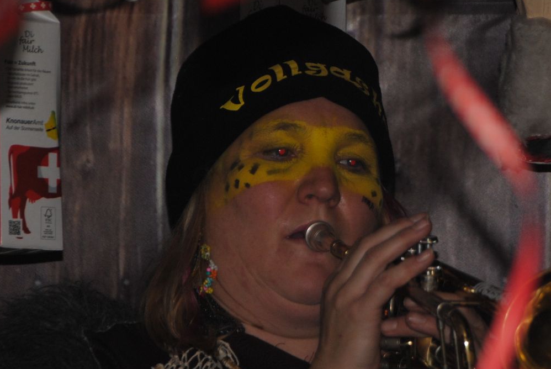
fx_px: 6129
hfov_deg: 5.1
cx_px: 357
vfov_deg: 3.4
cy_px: 283
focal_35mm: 400
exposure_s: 1/60
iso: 200
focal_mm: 130
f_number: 5.6
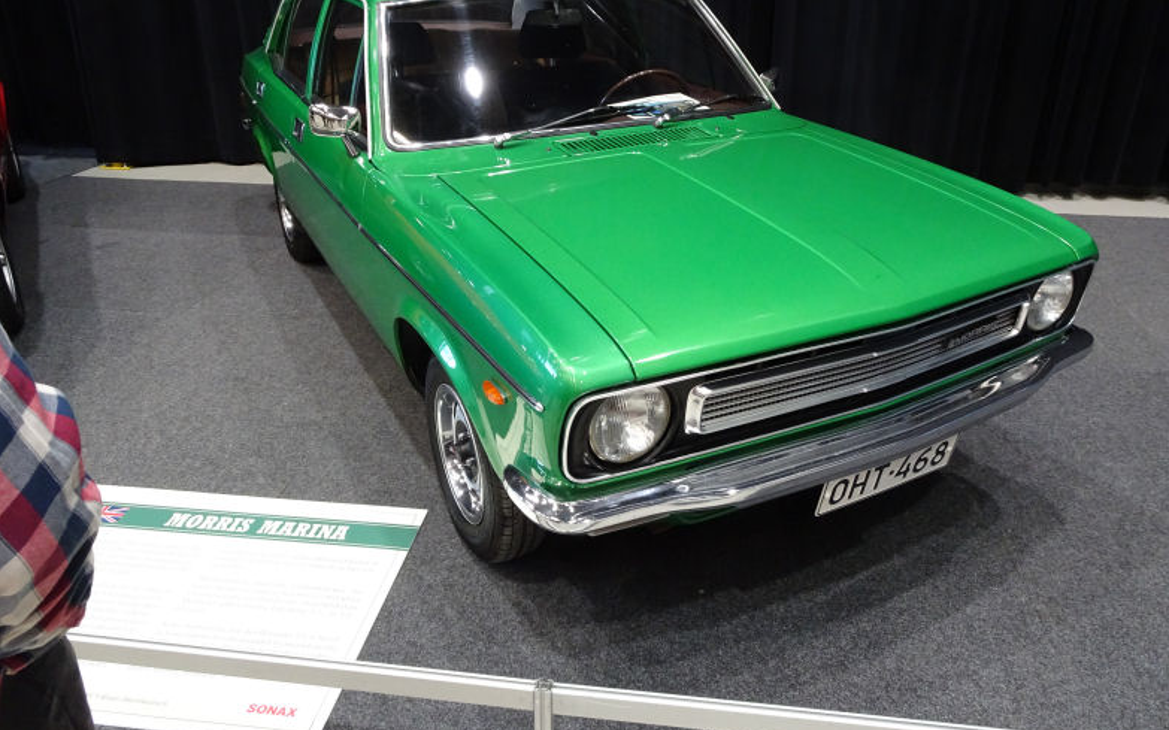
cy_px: 303
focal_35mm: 26
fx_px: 828
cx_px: 596
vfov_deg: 47.4
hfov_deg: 70.4
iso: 500
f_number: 3.5
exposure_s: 1/30
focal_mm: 4.1
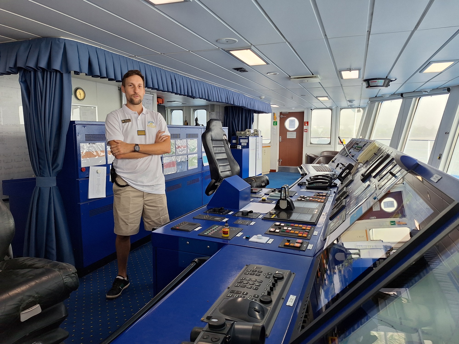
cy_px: 172
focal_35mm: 23
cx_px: 230
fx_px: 305
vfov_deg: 58.9
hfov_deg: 73.9
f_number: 1.8
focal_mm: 5.54
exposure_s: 1/100
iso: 50
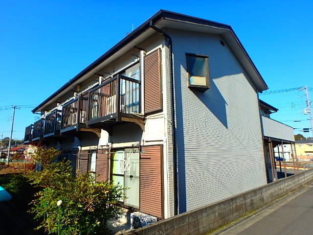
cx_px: 156
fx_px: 190
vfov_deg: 63.4
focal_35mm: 21
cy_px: 118
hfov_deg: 79.0
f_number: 3.5
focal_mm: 3.7
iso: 125
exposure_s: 1/1000
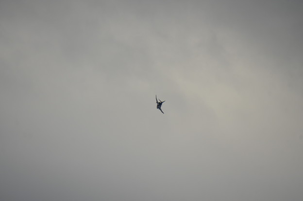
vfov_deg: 3.0
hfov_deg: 4.6
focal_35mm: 450
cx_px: 152
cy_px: 100
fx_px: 3779
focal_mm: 300
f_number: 6.3
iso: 400
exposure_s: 1/1600
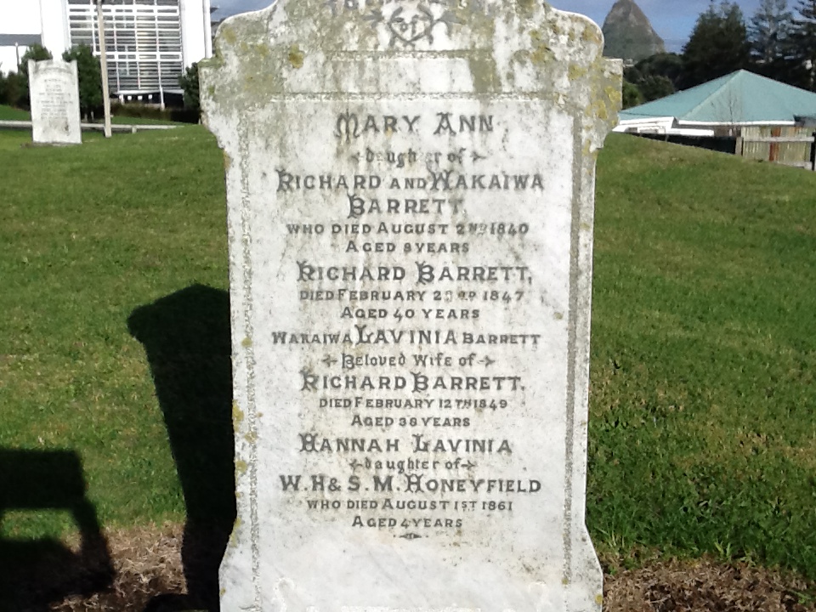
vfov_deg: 32.9
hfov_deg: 42.9
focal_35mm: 44
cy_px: 306
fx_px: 1037
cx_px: 408
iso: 40
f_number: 2.4
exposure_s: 1/2058
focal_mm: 2.03
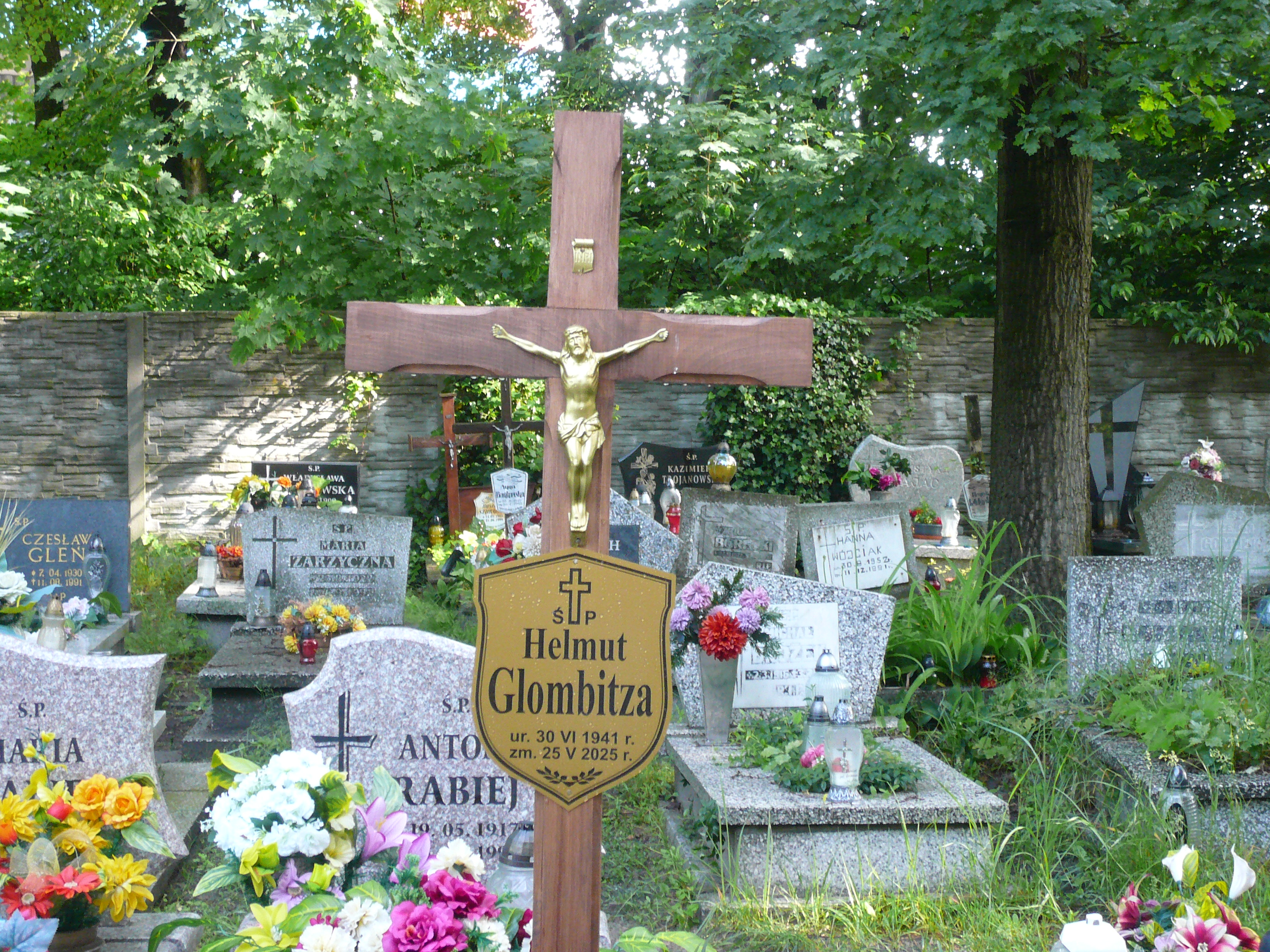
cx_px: 635
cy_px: 476
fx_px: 2311
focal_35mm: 63
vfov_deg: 23.3
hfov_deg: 30.7
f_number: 4.1
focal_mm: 10.3
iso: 200
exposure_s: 1/30
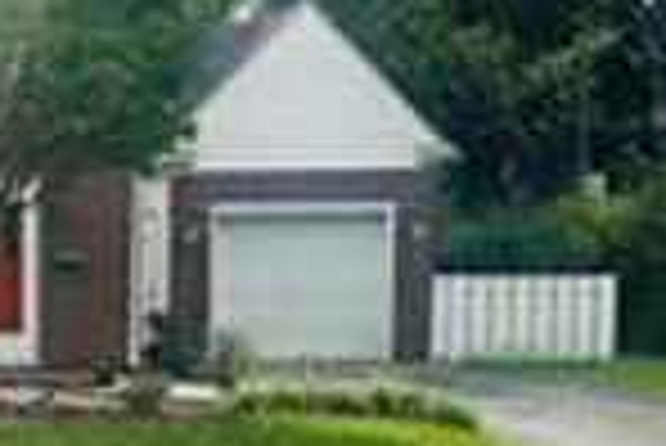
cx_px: -153
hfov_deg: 22.2
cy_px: 401
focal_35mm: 84
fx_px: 1555
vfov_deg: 16.1
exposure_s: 1/2882
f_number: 1.78
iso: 80
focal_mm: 6.86
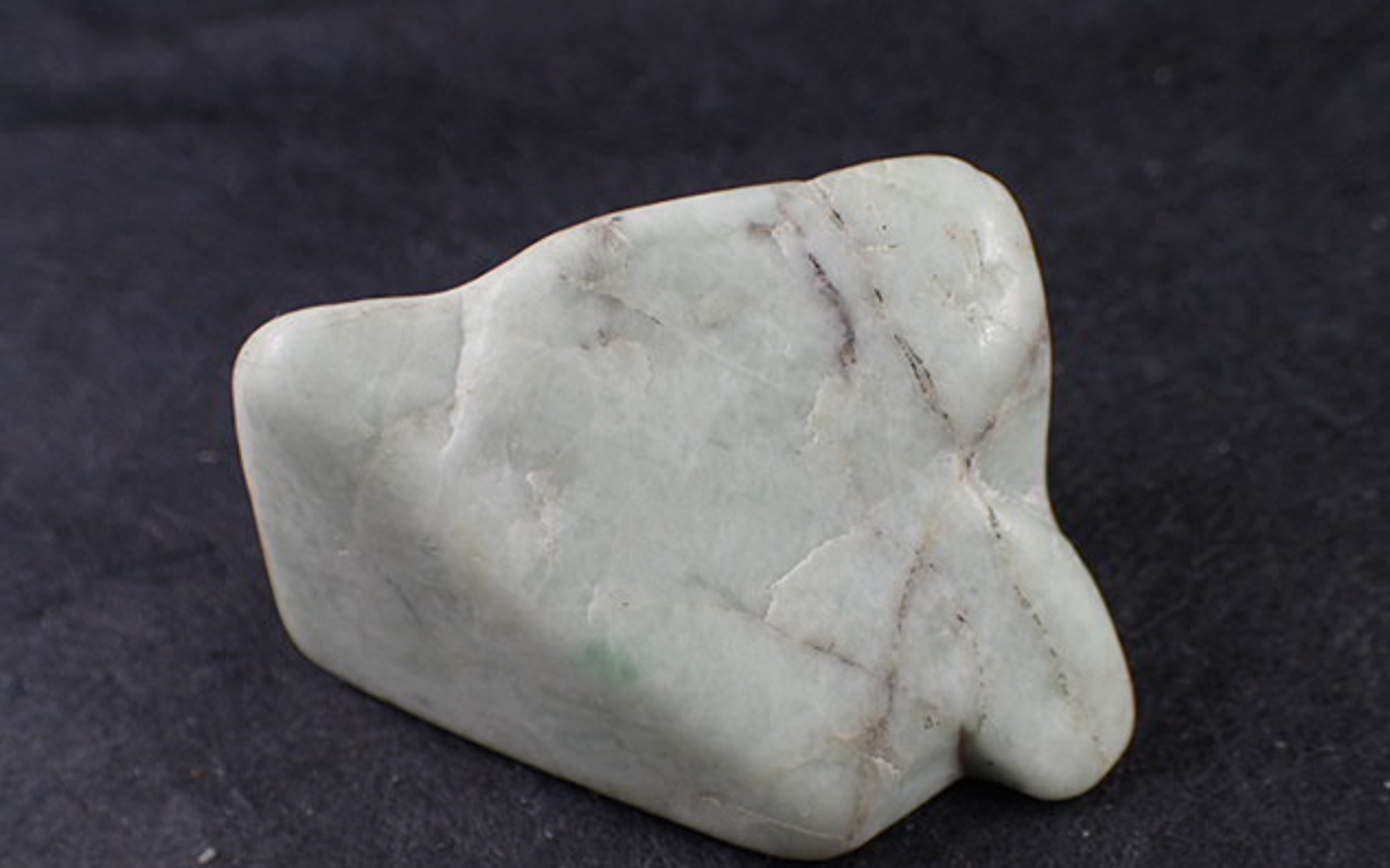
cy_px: 519
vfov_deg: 27.9
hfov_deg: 43.5
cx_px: 699
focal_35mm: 46
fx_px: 1742
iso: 100
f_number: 2.9
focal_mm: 7.86
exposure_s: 1/200
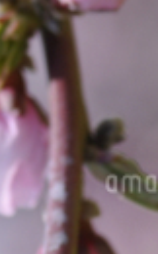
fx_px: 5438
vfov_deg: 2.7
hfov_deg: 1.7
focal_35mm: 788
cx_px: -65
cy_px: 483
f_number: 8
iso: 200
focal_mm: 105
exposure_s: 1/750
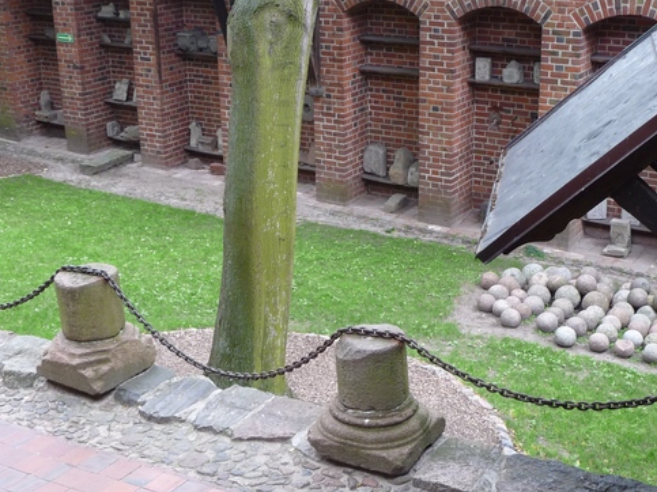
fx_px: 1006
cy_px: 208
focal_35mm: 53
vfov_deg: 27.5
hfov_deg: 36.2
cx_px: 354
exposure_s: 1/30
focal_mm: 5.3
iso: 100
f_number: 3.5
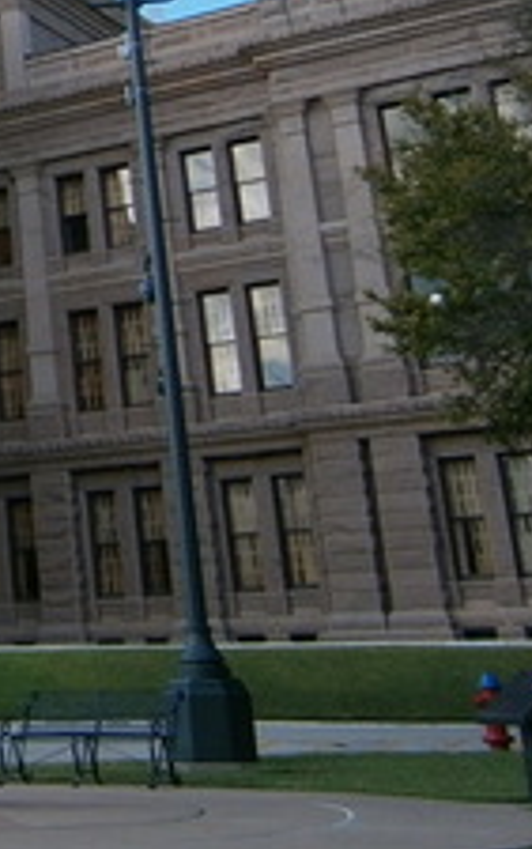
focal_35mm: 71
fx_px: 1644
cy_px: 74
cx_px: -415
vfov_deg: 27.8
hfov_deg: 15.8
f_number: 2.8
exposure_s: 1/640
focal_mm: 4.7
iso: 80
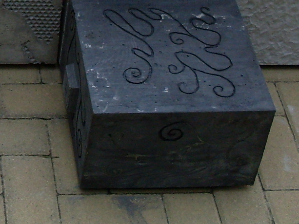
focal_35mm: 127
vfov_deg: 11.3
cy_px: -79
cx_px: -79
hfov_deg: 14.9
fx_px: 1097
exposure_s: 1/500
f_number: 2.8
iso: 80
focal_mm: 6.3
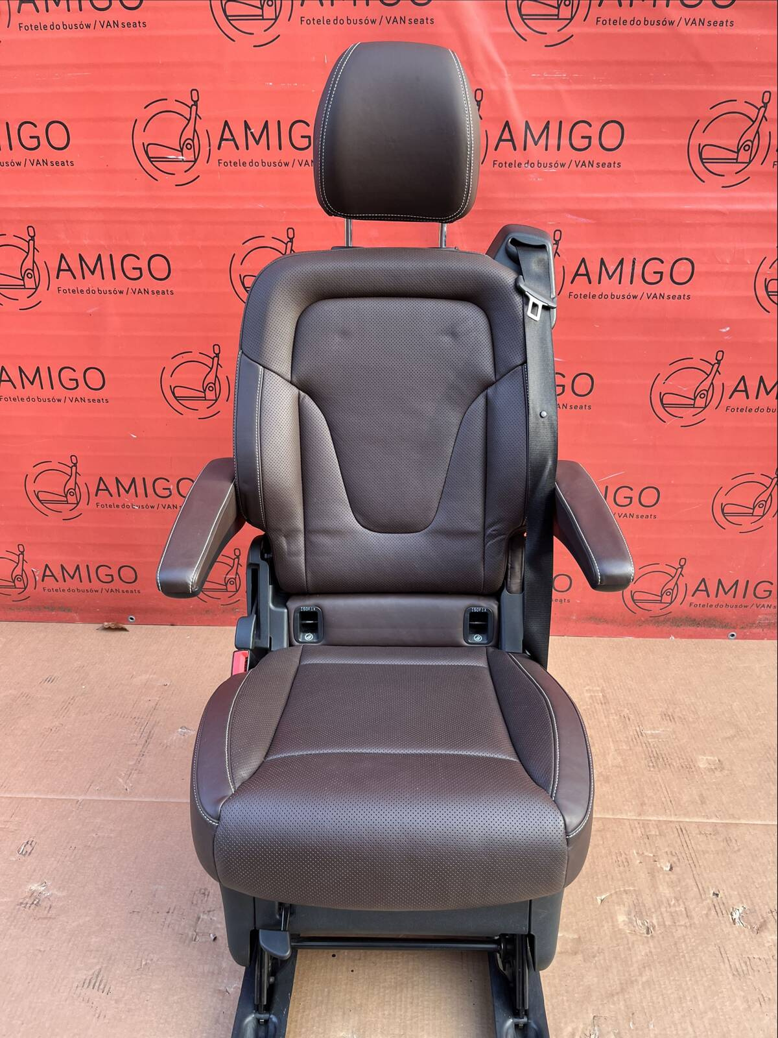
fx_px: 779
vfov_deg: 67.3
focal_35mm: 26
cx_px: 389
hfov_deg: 53.1
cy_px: 519
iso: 100
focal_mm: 5.1
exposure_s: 1/121
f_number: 1.6
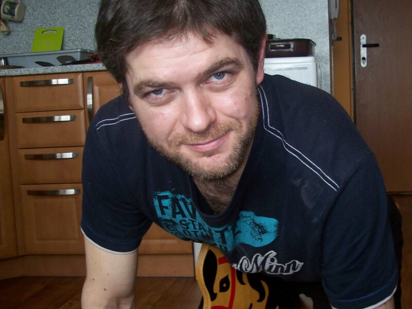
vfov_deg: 27.0
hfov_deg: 35.5
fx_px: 642
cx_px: 243
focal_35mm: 54
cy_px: 167
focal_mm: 6
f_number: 2.7
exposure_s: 1/64
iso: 80
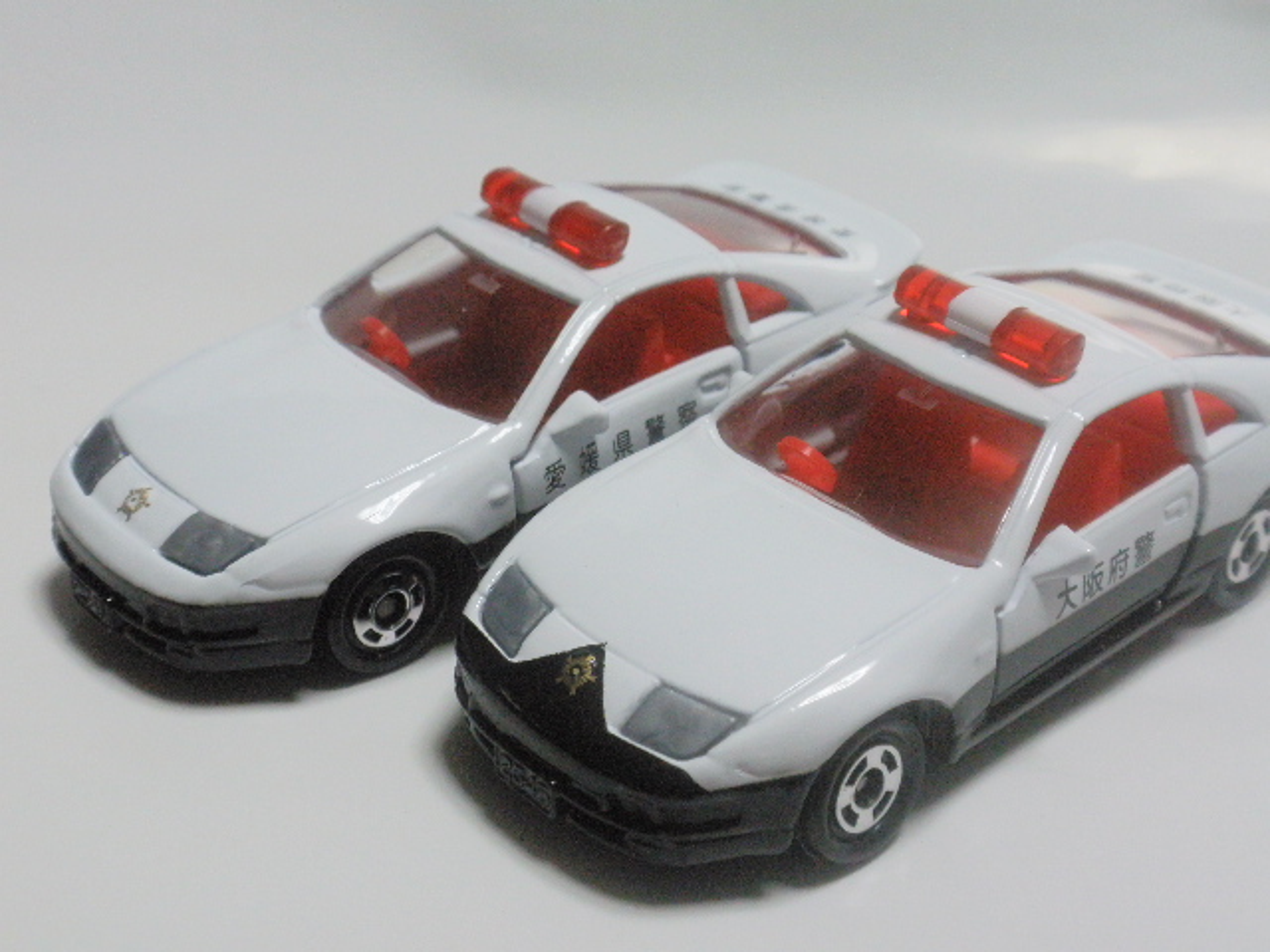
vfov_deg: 28.0
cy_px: 476
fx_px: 1908
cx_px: 635
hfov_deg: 36.8
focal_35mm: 52
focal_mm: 9.1
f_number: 4.3
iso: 160
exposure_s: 1/50
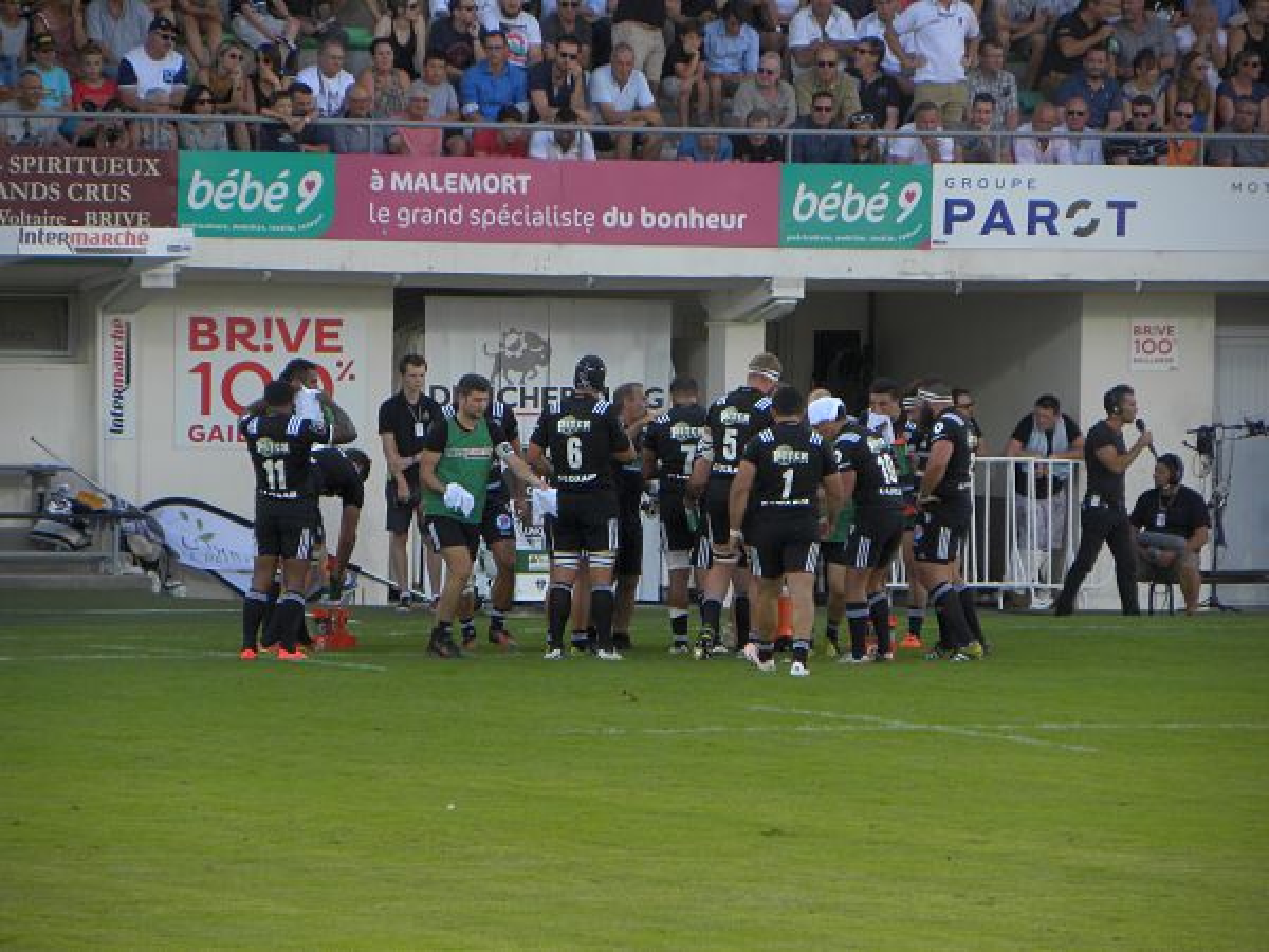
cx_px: 634
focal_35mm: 377
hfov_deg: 5.3
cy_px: 476
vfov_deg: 3.9
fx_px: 13821
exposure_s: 1/136
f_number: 5
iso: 88
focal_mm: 67.2
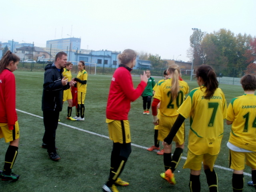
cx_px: 128
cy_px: 96
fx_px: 266
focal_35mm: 36
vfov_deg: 39.7
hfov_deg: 51.4
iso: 100
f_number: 5.6
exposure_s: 1/60
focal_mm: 6.3
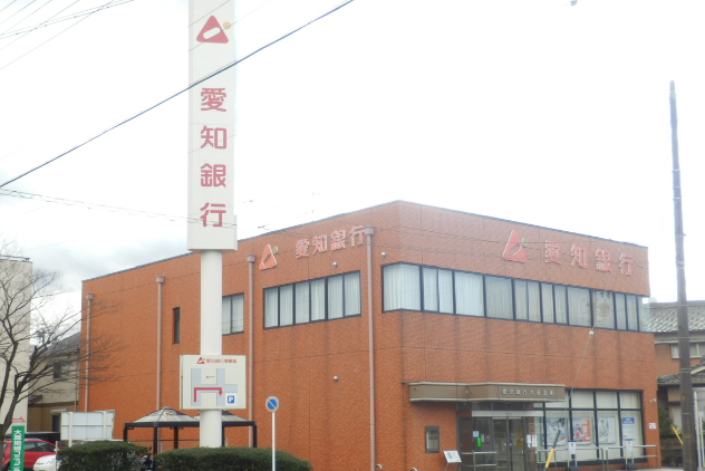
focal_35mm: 60
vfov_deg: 22.6
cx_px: 354
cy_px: 267
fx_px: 1175
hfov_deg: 33.4
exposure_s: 1/160
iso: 80
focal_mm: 10
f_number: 4.5
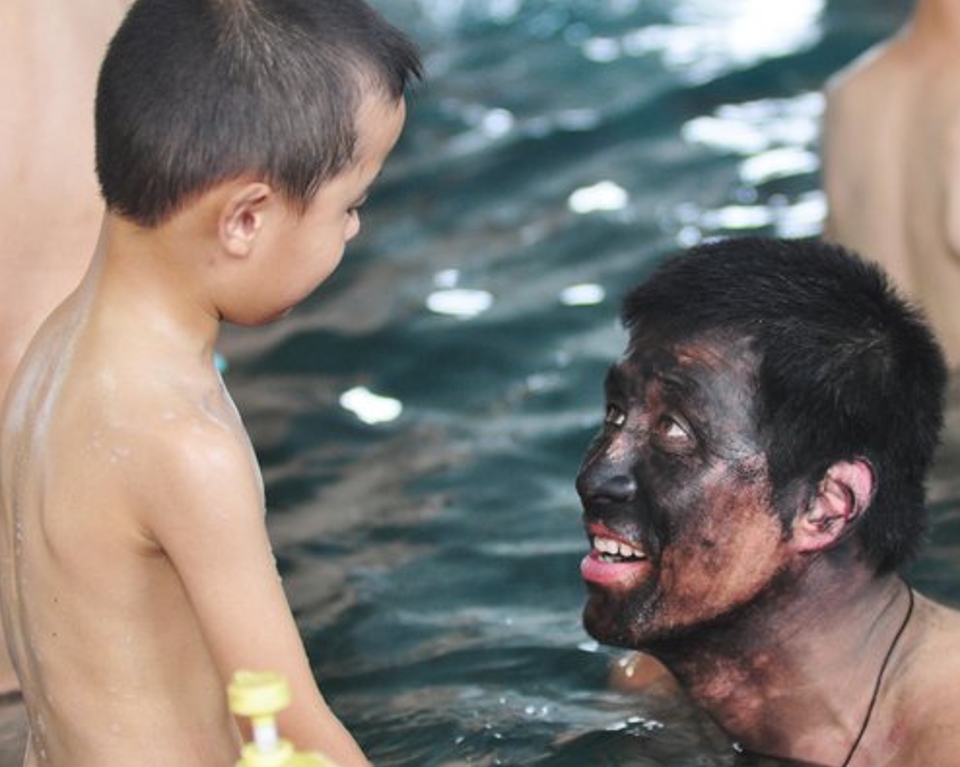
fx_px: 4176
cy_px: 384
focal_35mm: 147
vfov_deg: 10.5
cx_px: 567
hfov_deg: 13.1
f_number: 2.8
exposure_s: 1/250
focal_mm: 86
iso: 1250
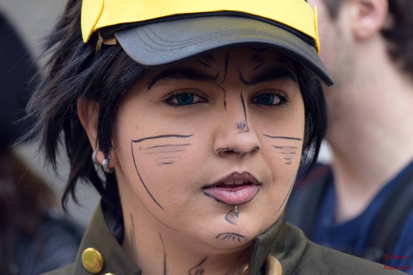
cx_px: 206
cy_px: 138
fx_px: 2123
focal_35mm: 185
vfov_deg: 7.4
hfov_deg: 11.1
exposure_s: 1/1000
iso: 2000
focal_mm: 185
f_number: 6.3
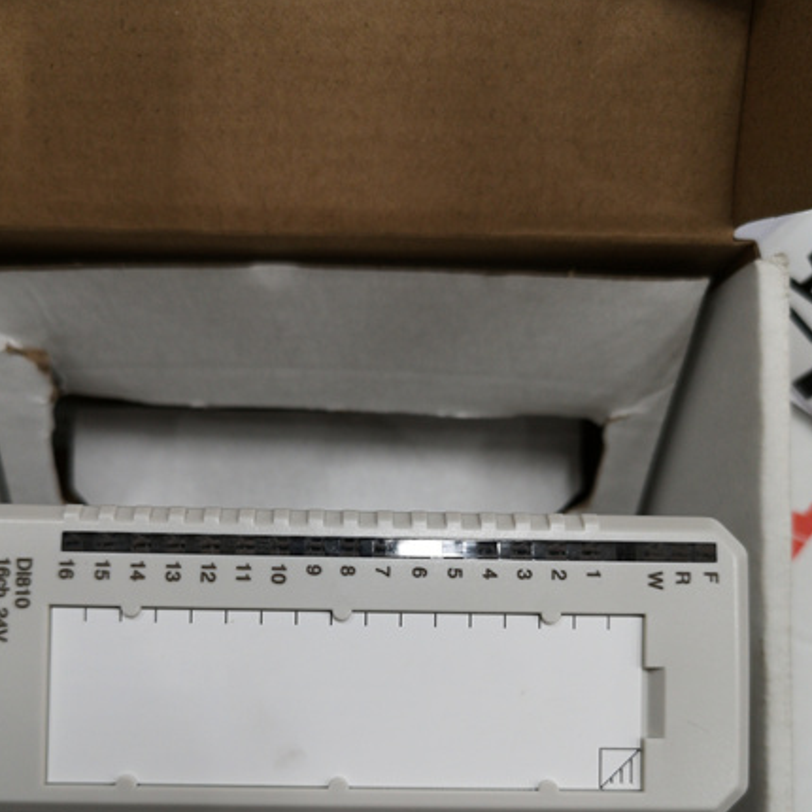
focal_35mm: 37
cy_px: 544
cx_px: 359
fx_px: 982
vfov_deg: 44.3
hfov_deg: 44.8
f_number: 1.8
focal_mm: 3.95
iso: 64
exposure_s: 1/50
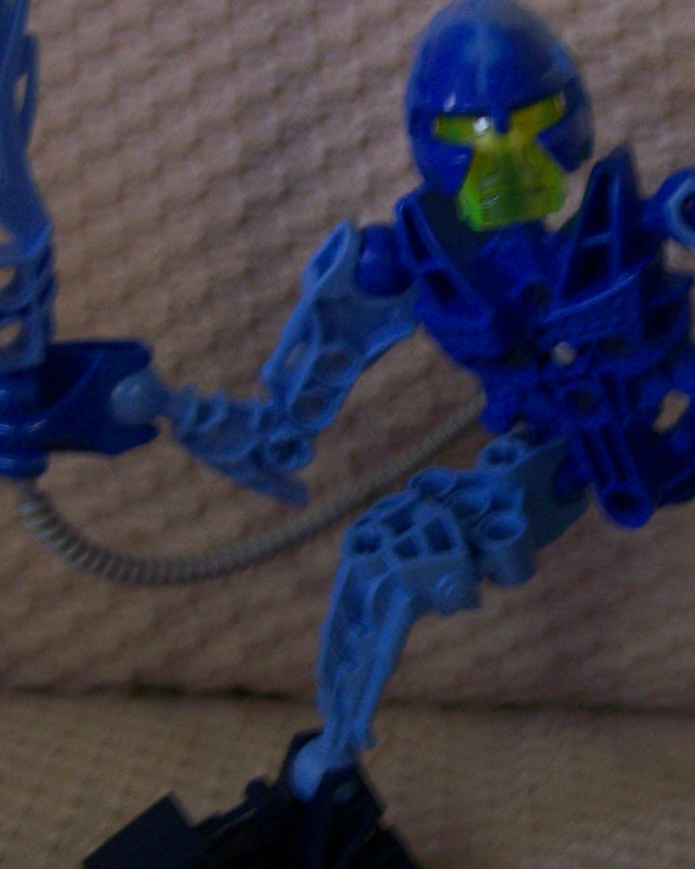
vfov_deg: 23.5
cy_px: 339
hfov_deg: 18.8
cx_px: 499
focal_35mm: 81
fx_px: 2083
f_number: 2.8
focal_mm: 6.3
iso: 160
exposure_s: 1/8
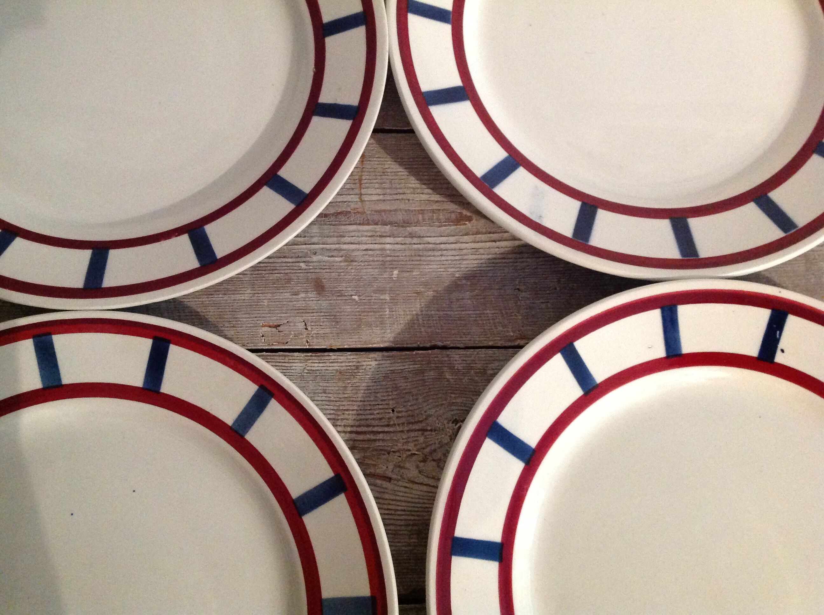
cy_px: 308
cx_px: 412
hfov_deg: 52.7
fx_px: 832
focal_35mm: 35
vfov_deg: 40.6
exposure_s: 1/15
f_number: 2.4
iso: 500
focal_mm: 4.28
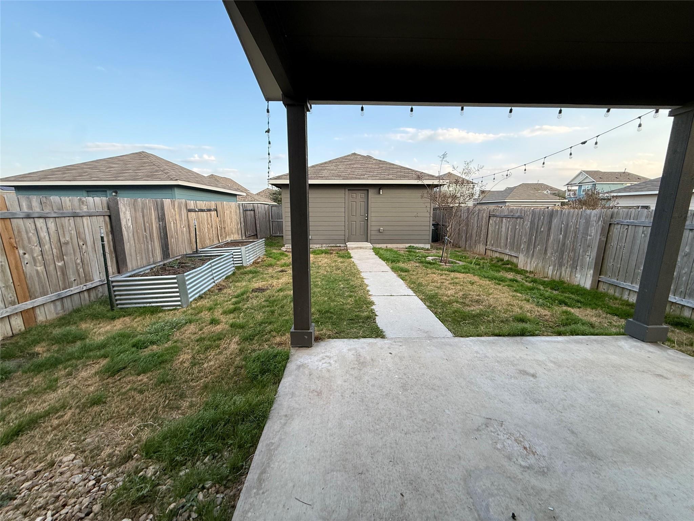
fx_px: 281
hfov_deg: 102.1
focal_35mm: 14
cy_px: 260
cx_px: 347
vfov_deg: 85.7
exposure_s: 1/298
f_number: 2.2
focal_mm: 2.22
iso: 64
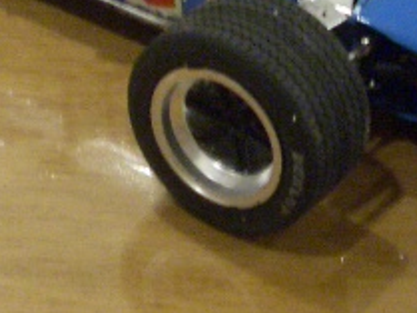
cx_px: 94
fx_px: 1808
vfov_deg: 9.7
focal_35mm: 150
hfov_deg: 13.1
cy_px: -110
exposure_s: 1/13
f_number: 3.1
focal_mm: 8.2
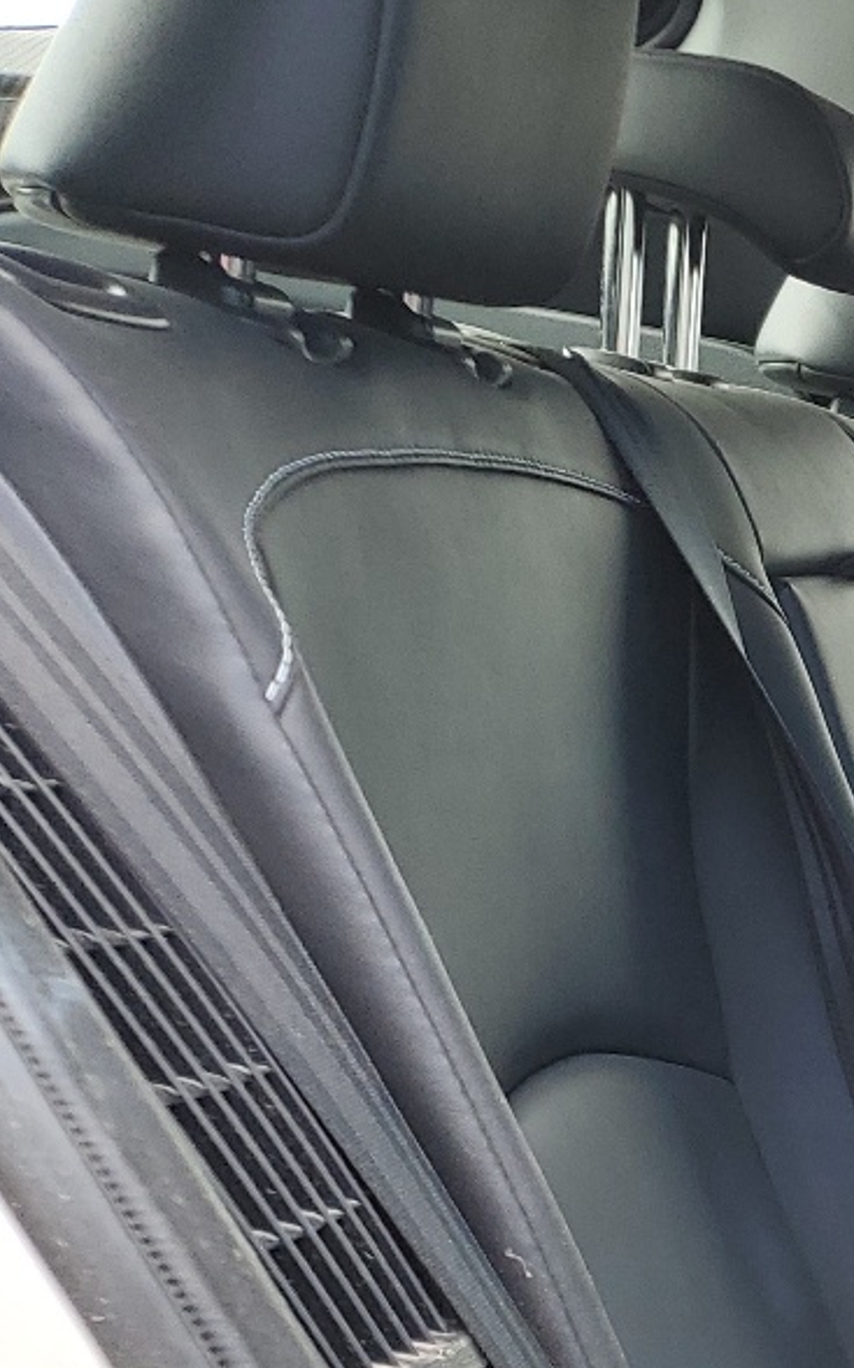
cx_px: 1843
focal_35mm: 75
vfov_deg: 26.1
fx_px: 2796
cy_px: 1373
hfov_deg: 13.9
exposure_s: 1/227
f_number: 1.5
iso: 50
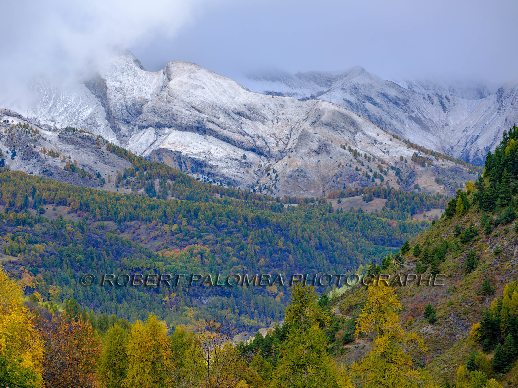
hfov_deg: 12.7
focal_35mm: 155
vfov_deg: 9.6
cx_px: 259
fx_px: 2319
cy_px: 194
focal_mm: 196.5
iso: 200
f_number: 8
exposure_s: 1/160
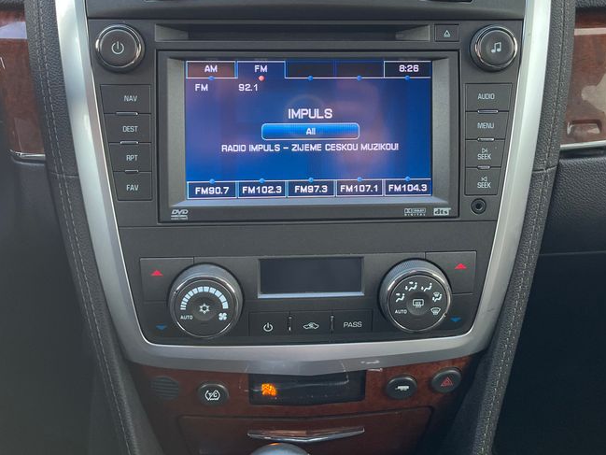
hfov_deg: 45.7
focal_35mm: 41
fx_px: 718
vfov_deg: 34.6
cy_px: 127
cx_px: 328
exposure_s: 1/121
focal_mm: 5.1
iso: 80
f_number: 1.6
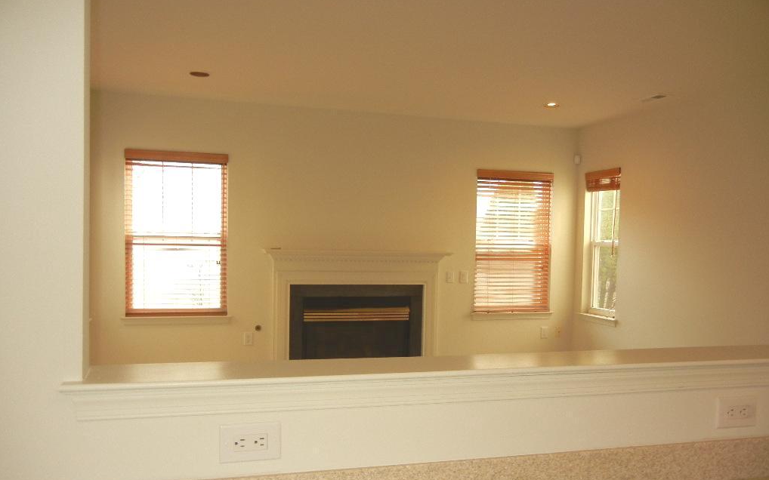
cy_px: 285
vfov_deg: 39.3
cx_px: 385
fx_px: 671
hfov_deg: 59.7
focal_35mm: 32
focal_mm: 5.4
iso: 160
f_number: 3.5
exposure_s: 1/60.6
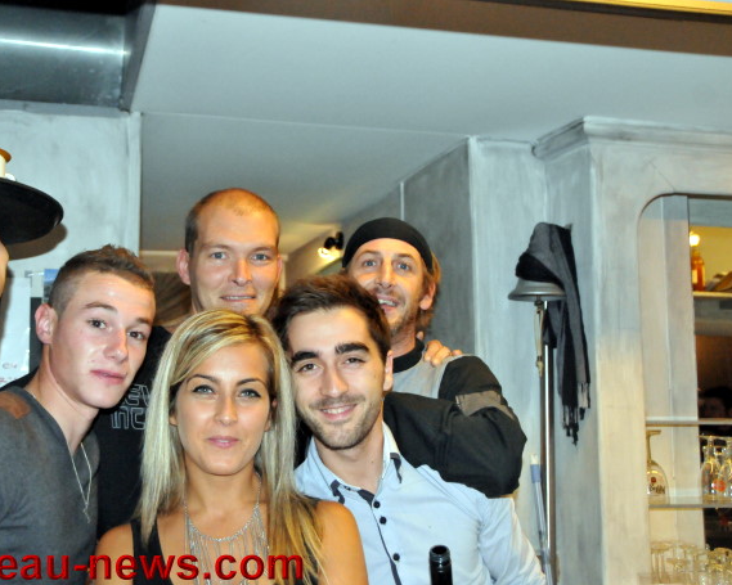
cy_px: 289
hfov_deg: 41.0
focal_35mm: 45
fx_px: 975
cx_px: 301
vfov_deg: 33.4
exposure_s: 1/200
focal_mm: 26
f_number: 4
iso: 3200
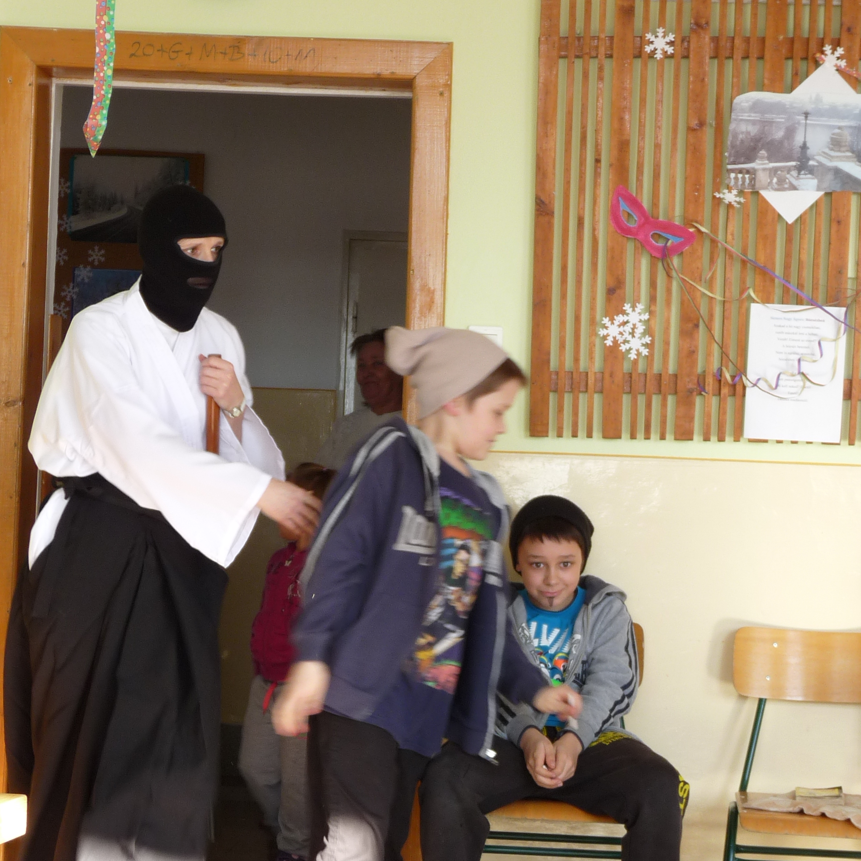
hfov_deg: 19.7
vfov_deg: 19.7
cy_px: 543
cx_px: 431
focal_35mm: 88
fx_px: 2476
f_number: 3.2
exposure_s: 1/40
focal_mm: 9.2
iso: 100
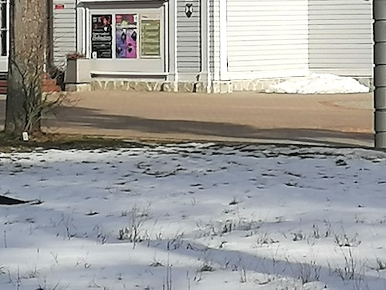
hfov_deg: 8.7
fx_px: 2531
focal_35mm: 227
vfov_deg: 6.5
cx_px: 417
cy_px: -106
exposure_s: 1/2865
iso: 50
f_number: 1.8
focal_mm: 4.75
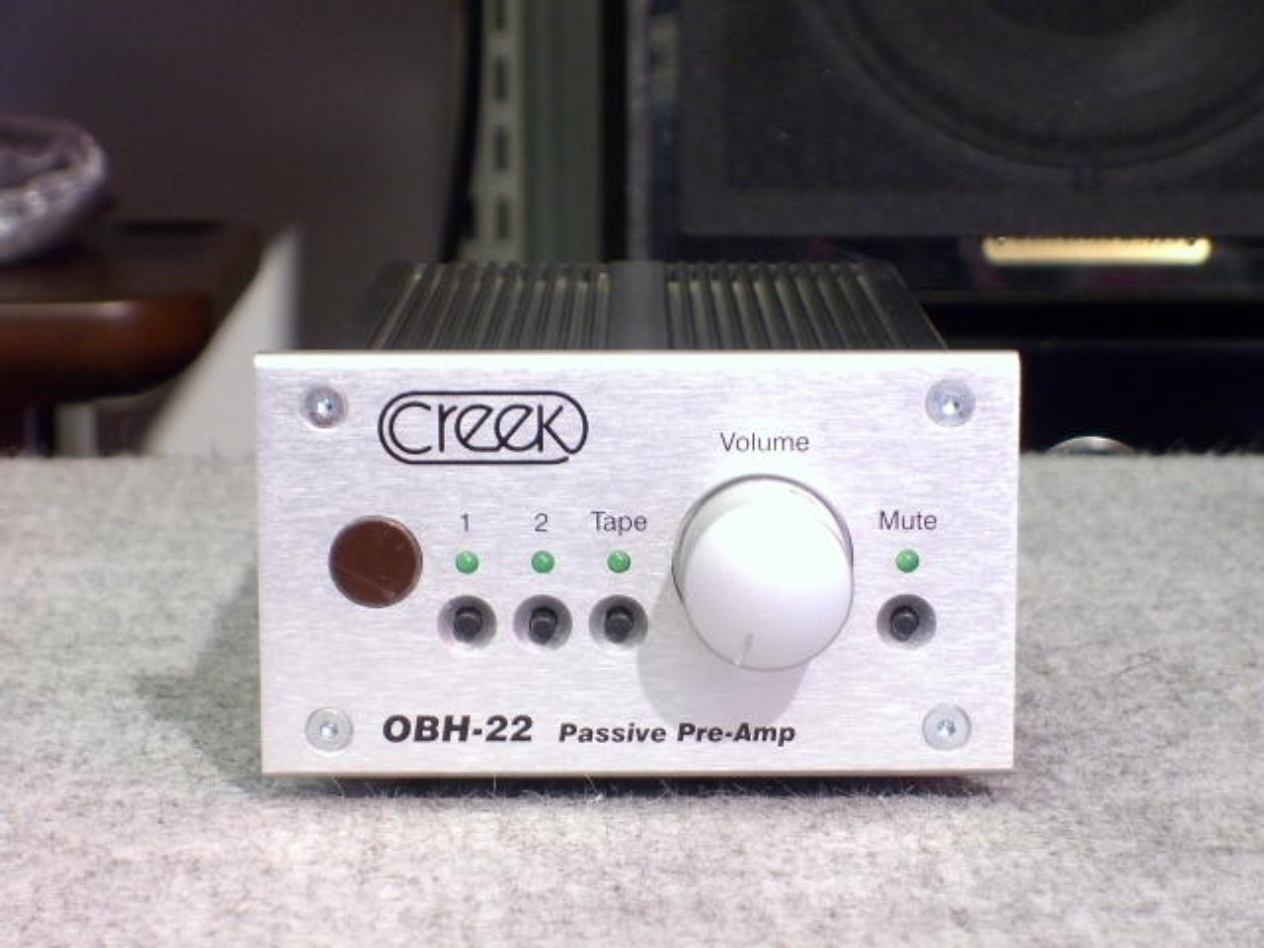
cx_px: 632
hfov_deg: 17.3
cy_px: 474
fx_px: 4163
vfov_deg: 13.0
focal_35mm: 114
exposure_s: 1/13
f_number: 5.1
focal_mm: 23.7
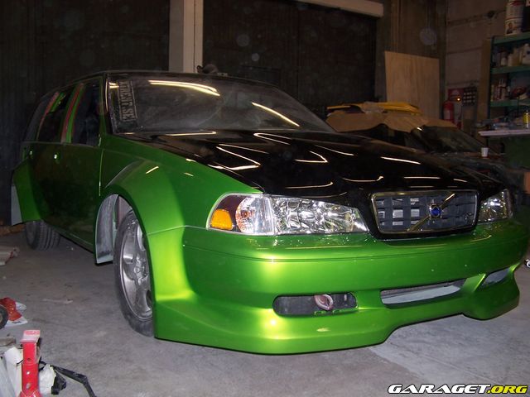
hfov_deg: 49.0
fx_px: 582
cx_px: 265
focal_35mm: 38
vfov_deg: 37.7
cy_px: 198
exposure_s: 1/60
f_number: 2.8
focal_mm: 6.3
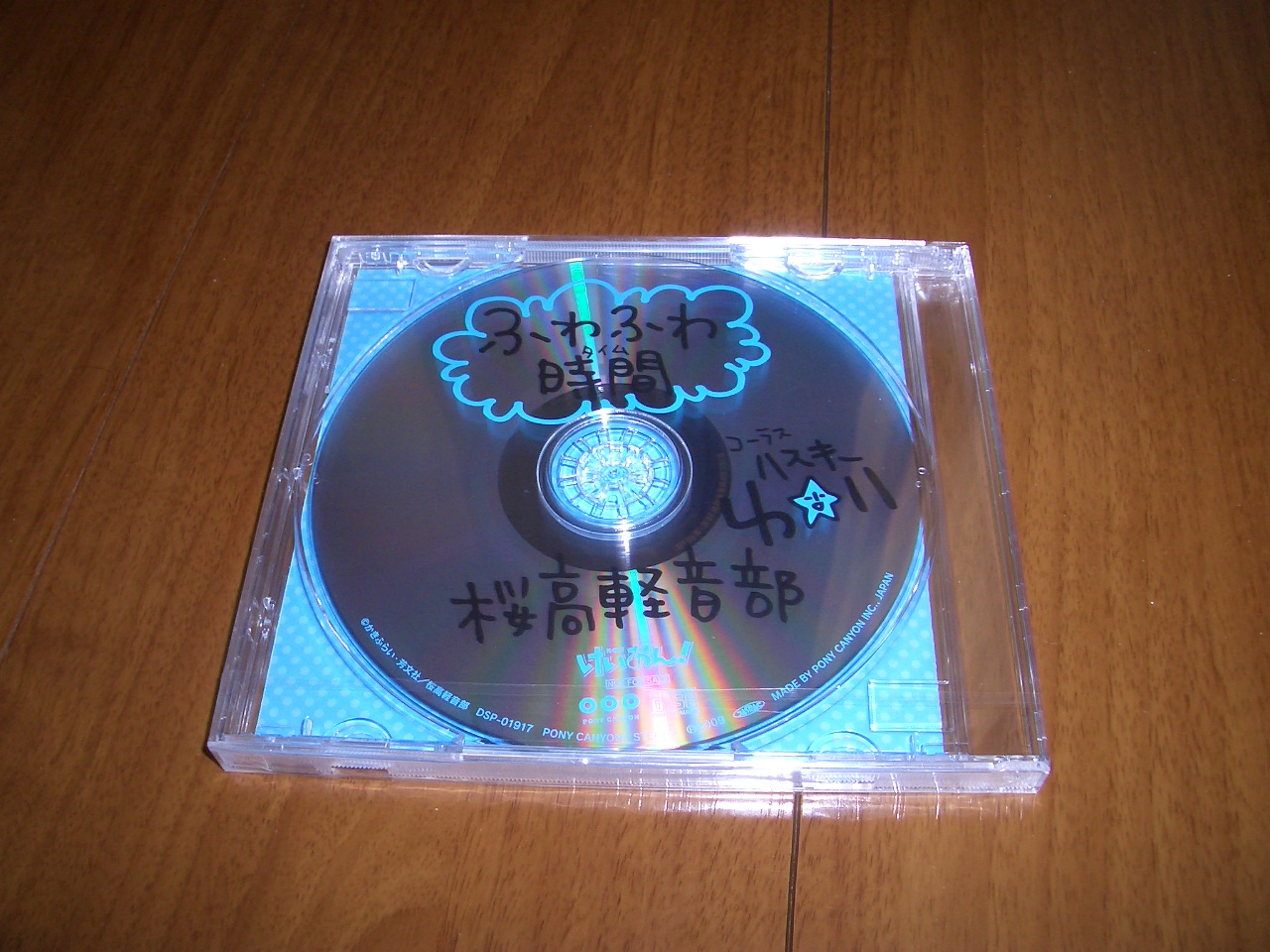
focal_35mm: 35
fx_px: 1284
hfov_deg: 52.6
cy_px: 476
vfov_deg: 40.7
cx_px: 635
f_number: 4.3
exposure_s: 1/40
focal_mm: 5.8
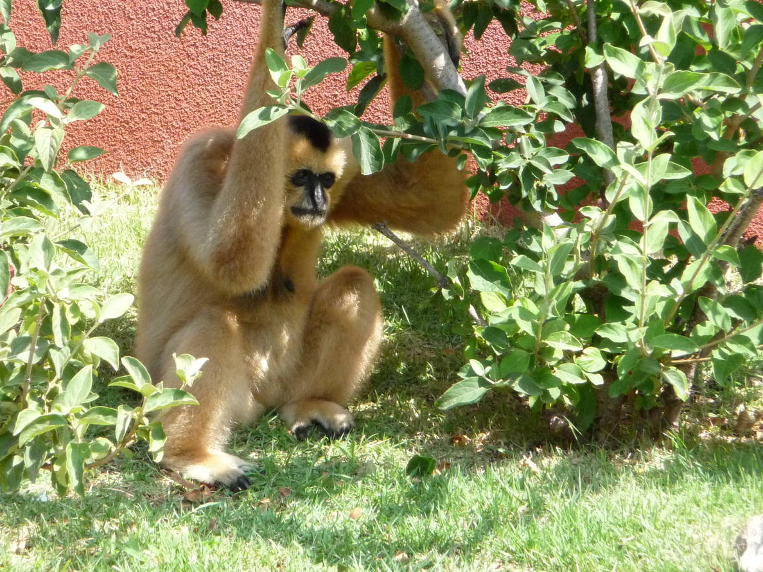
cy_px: 204
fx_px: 8310
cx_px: 316
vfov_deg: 3.9
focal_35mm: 377
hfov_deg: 5.3
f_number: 4.9
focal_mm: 47
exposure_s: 1/400
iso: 400
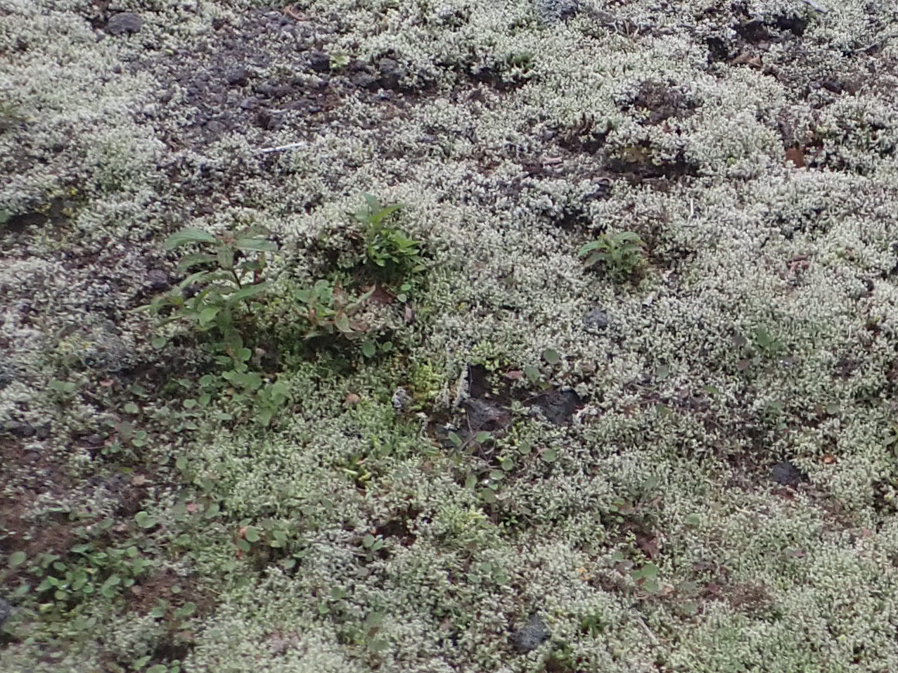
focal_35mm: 94
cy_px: -194
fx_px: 2438
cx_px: 793
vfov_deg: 15.0
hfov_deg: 20.5
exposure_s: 1/80
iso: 100
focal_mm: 5.5
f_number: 2.3
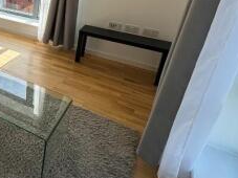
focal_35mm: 36
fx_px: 247
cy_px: 20
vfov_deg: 37.3
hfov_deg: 39.4
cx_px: -38
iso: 40
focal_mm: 2.22
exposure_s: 1/373
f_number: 2.2
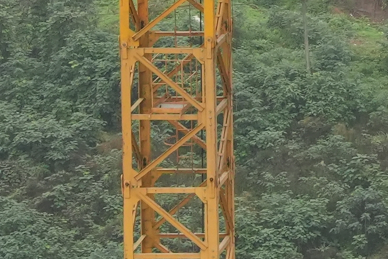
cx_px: 1018
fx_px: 5410
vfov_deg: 2.7
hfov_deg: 4.0
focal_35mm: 502
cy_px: -522
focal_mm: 48
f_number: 8
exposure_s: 1/320
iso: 800
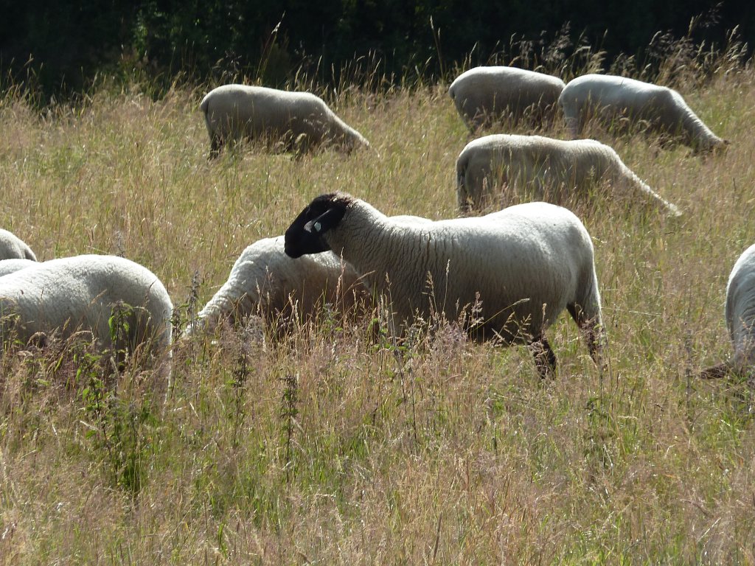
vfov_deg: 3.7
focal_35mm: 399
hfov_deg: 5.0
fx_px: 8702
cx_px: 378
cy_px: 283
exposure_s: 1/250
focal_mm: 49.2
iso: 80
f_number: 4.9
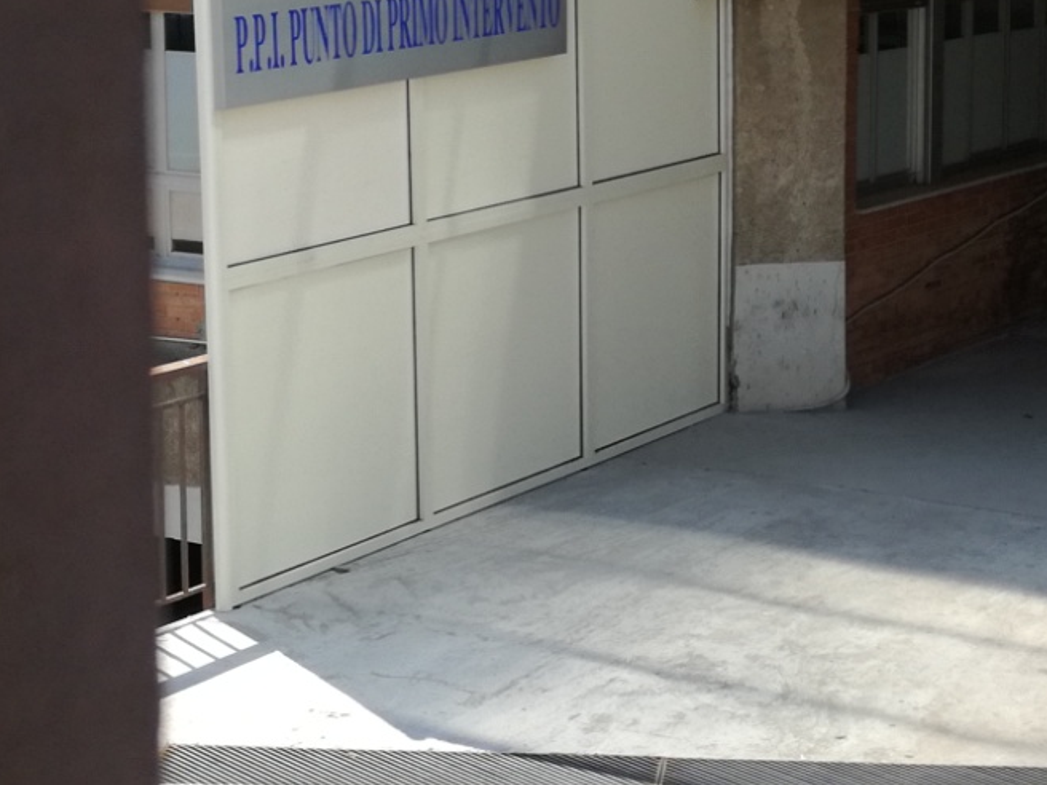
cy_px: 239
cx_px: 803
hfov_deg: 21.8
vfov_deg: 16.5
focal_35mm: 89
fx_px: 2692
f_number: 2
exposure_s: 1/826
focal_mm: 3.79
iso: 50
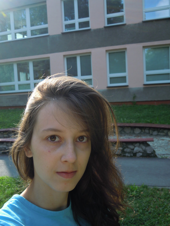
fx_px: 210
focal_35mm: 32
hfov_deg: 44.2
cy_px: 113
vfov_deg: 56.8
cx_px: 85
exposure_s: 1/500
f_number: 2.8
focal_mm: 5.7
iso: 100
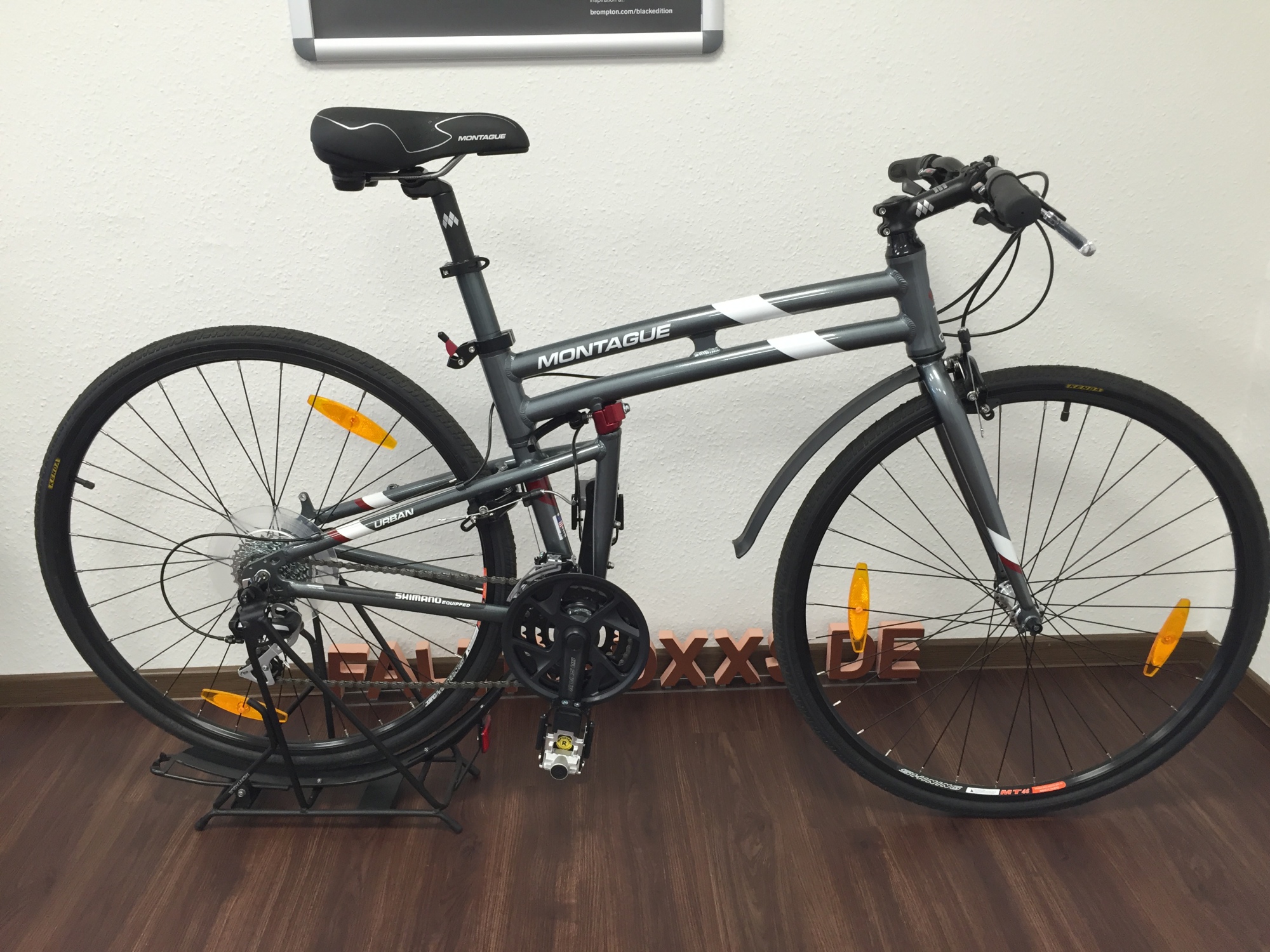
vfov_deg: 48.2
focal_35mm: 29
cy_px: 476
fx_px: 1064
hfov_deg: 61.7
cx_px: 635
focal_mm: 4.15
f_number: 2.2
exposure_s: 1/33
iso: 40
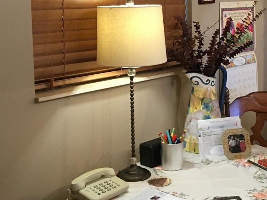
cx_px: 185
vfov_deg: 22.0
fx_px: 509
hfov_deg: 29.1
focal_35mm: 66
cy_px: 43
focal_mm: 4.15
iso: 100
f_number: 2.2
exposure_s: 1/15
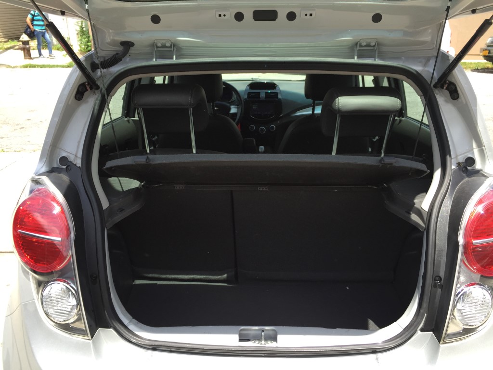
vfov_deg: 48.2
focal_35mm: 29
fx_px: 413
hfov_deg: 61.7
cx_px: 246
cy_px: 185
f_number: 2.2
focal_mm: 4.15
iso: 32
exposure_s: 1/527
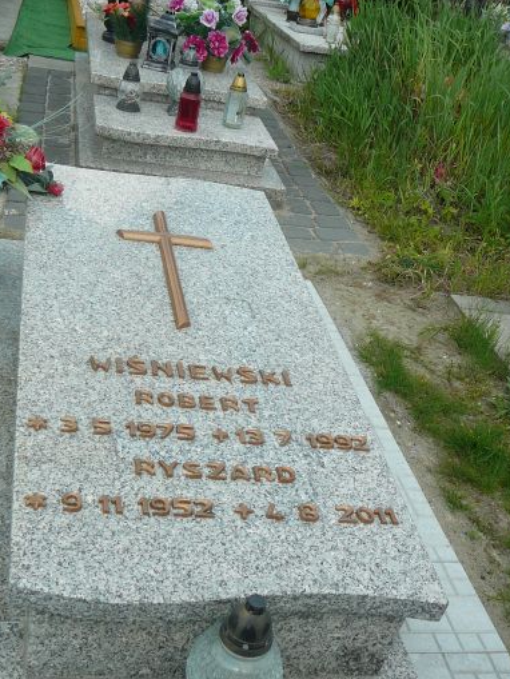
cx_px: 204
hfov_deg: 32.8
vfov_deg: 42.8
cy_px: 403
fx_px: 864
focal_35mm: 44
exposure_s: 1/800
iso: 80
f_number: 2.8
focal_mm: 5.2
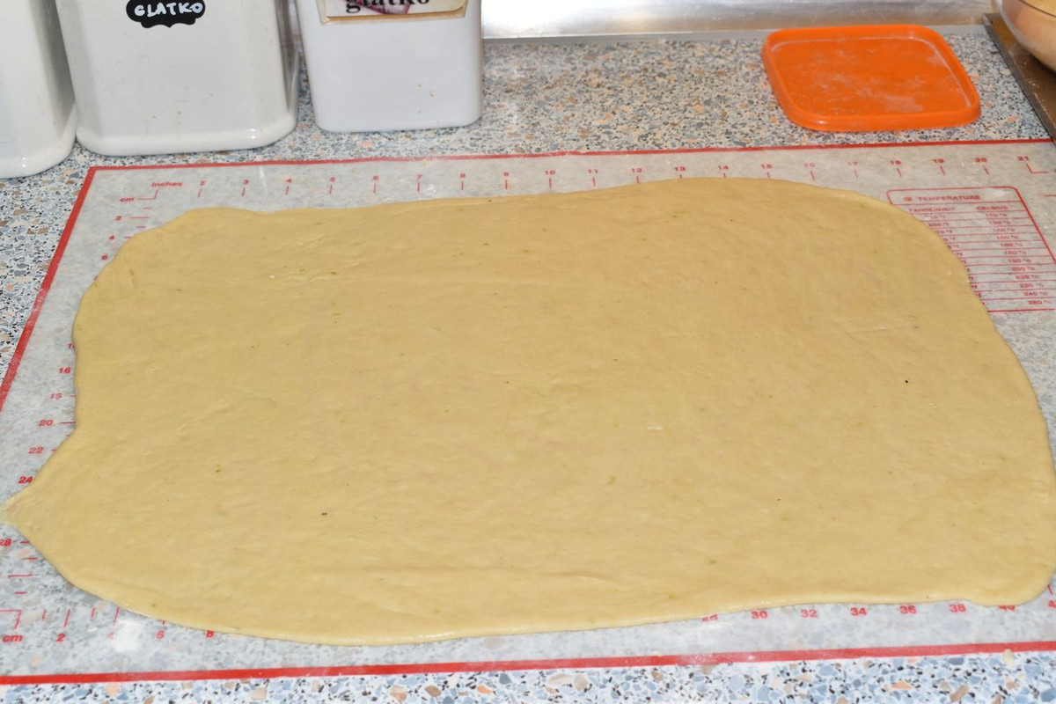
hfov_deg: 38.9
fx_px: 1496
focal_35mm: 51
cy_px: 352
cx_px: 528
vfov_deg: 26.5
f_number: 8
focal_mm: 34
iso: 100
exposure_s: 1/60
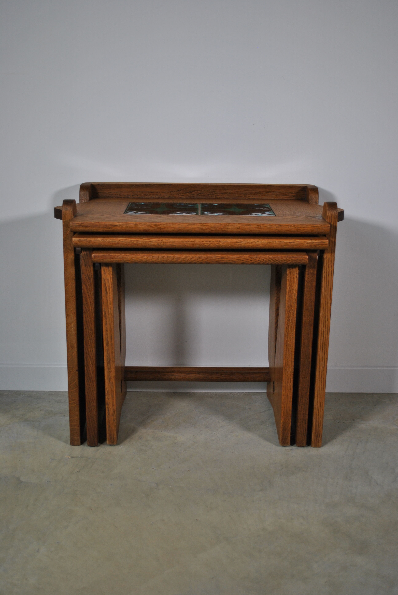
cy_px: 298
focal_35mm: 42
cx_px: 199
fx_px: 694
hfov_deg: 32.0
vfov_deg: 46.3
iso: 200
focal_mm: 28
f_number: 4.5
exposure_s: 1/125
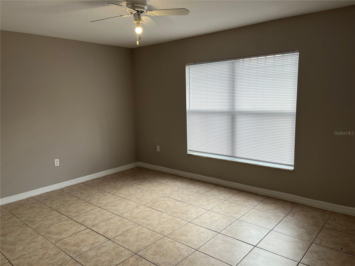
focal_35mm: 26
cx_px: 178
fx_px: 267
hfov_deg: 67.3
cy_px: 133
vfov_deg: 53.1
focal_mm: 5.1
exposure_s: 1/120
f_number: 1.6
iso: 40
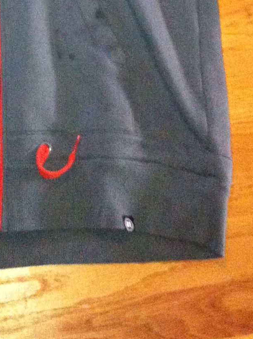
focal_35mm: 110
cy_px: -159
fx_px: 1075
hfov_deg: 13.3
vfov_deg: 16.4
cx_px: 5
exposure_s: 1/15
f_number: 2.8
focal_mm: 3.85
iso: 640
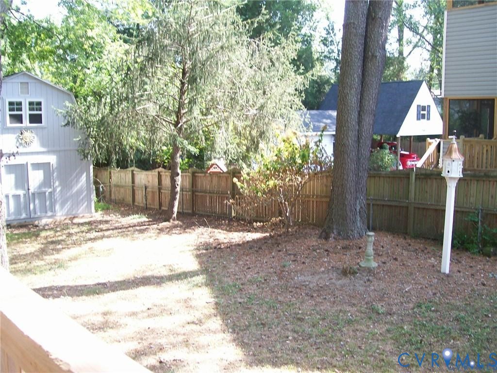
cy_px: 186
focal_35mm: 36
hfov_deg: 51.4
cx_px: 248
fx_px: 517
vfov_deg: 39.7
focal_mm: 6
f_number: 2.7
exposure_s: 1/89.4
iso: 80
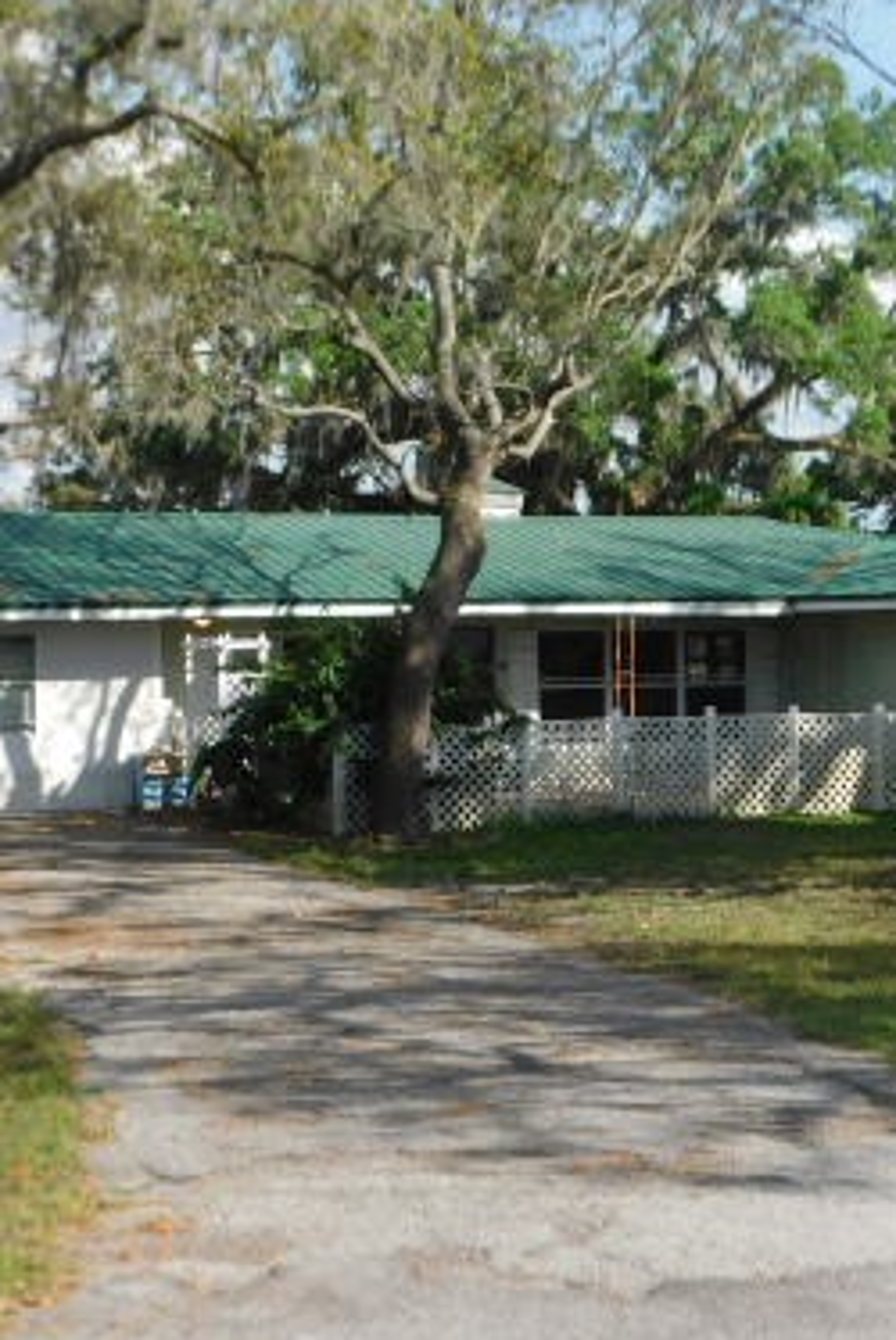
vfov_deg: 25.3
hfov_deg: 17.1
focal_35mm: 80
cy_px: 659
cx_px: 573
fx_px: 2981
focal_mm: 8
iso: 125
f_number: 3.7
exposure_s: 1/800
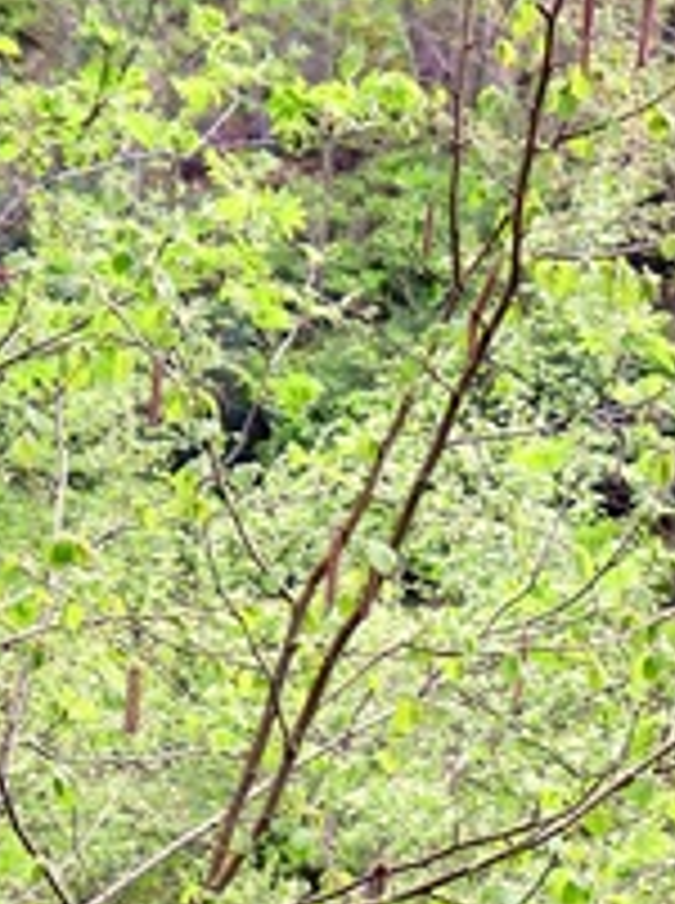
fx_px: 8320
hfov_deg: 4.6
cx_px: 1179
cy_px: 1480
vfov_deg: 6.1
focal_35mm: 319
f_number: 3.5
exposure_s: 1/60
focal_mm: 14.3
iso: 220
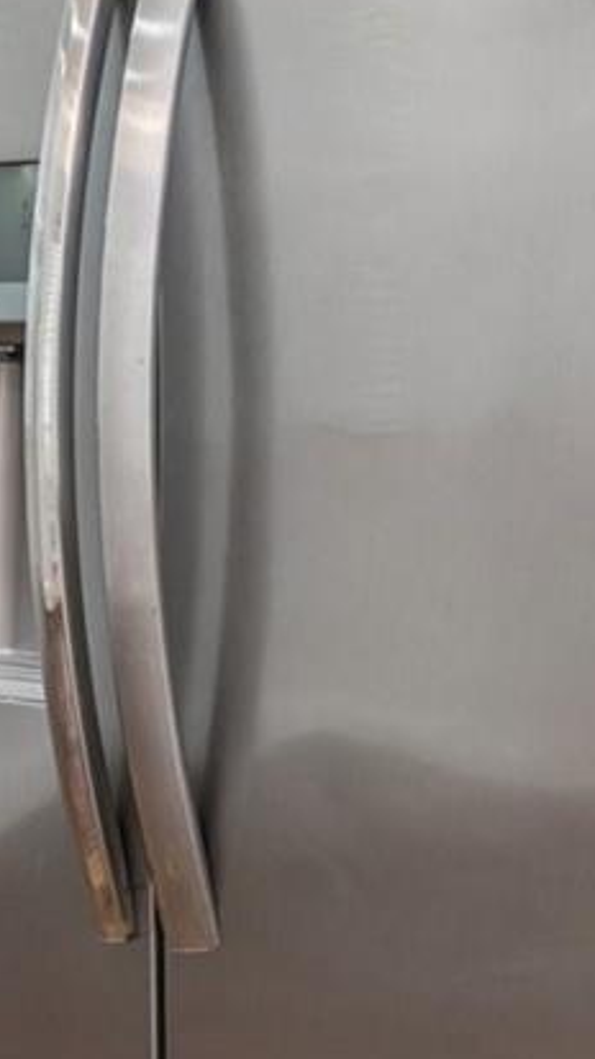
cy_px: 308
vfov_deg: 28.7
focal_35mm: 73
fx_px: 2050
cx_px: 1498
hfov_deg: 12.4
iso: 400
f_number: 8
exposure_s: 1/10
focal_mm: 18
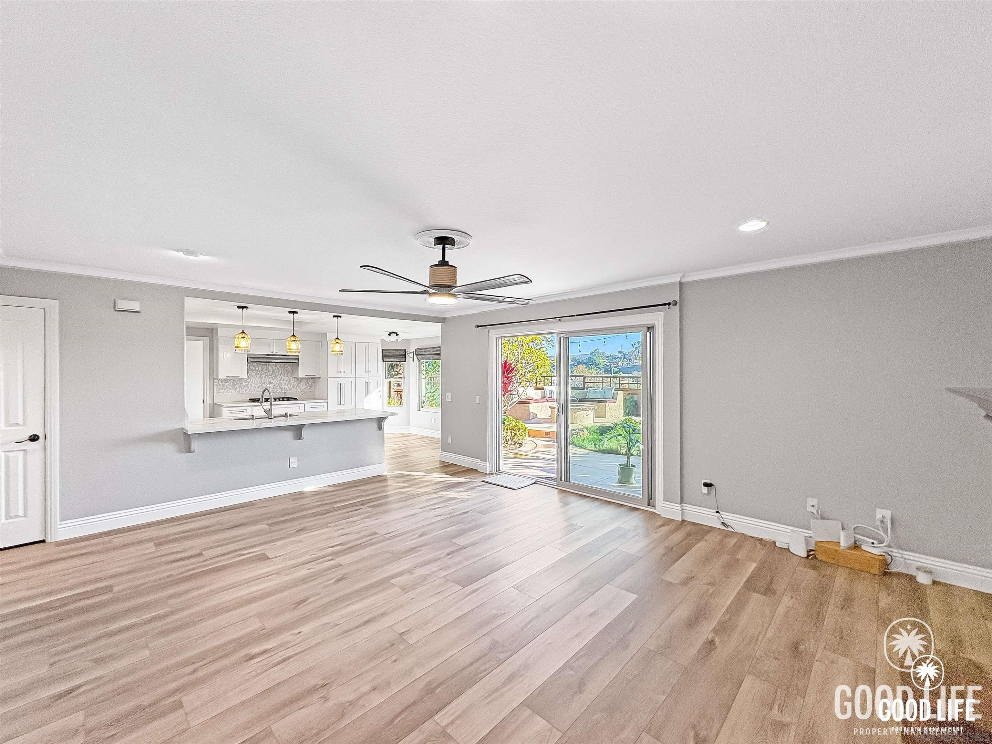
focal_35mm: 14
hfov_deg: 102.1
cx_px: 496
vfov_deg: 85.7
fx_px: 401
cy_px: 372
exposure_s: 1/125
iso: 80
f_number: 2.2
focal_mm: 2.22
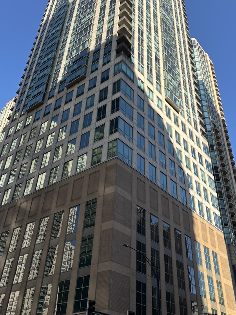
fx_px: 318
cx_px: 134
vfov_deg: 52.2
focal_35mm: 35
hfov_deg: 40.6
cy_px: 123
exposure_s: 1/1845
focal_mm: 5.96
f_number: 1.6
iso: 50
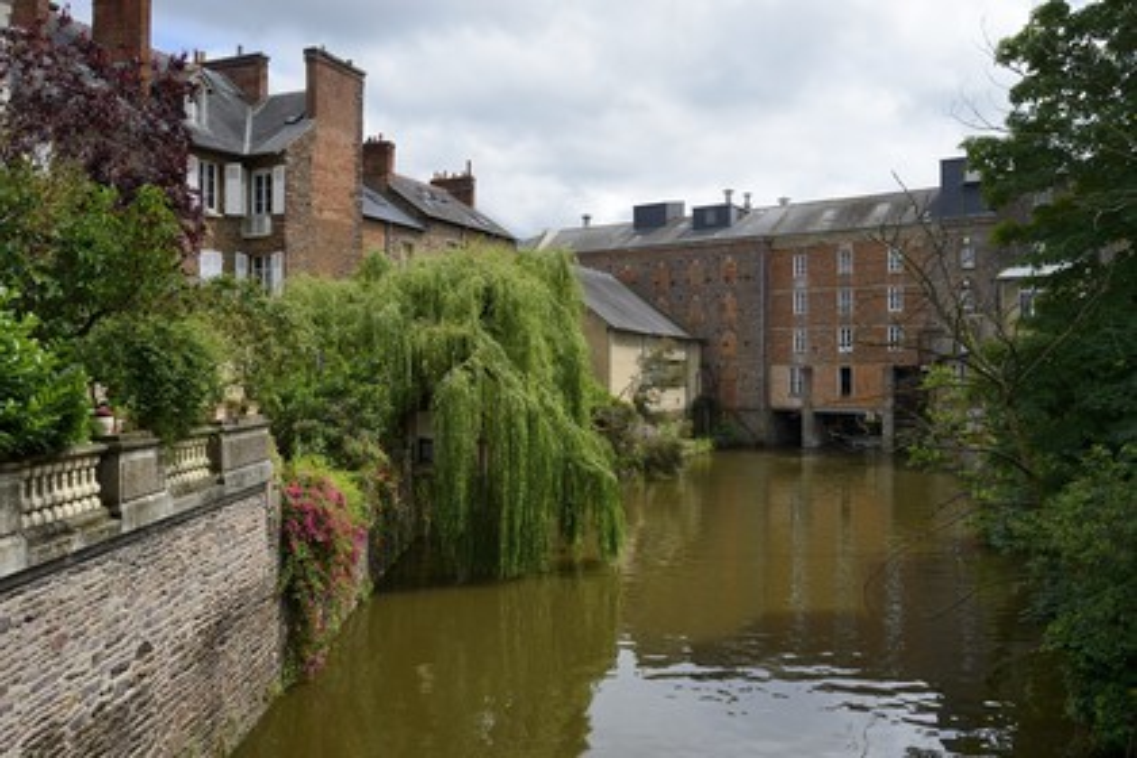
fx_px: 1011
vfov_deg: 41.1
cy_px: 379
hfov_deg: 58.7
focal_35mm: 32
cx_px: 568
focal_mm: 32
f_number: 11
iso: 200
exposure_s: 1/250
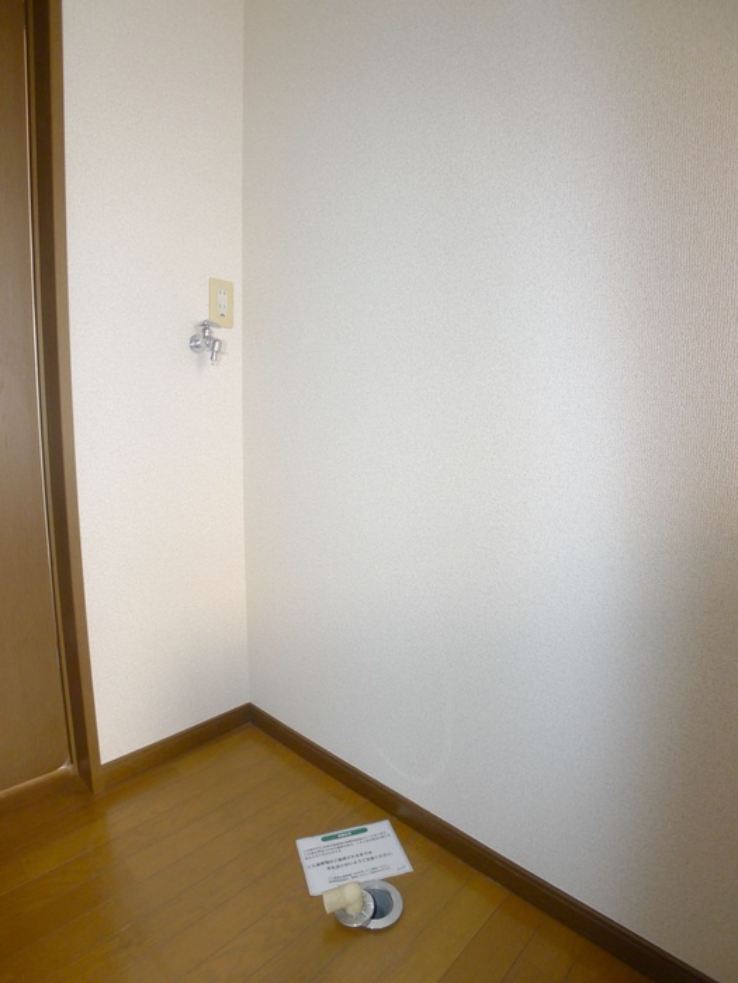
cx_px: 369
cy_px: 492
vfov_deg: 71.6
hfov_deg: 56.8
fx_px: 682
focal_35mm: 24
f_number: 2
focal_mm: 5.1
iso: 100
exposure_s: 1/20
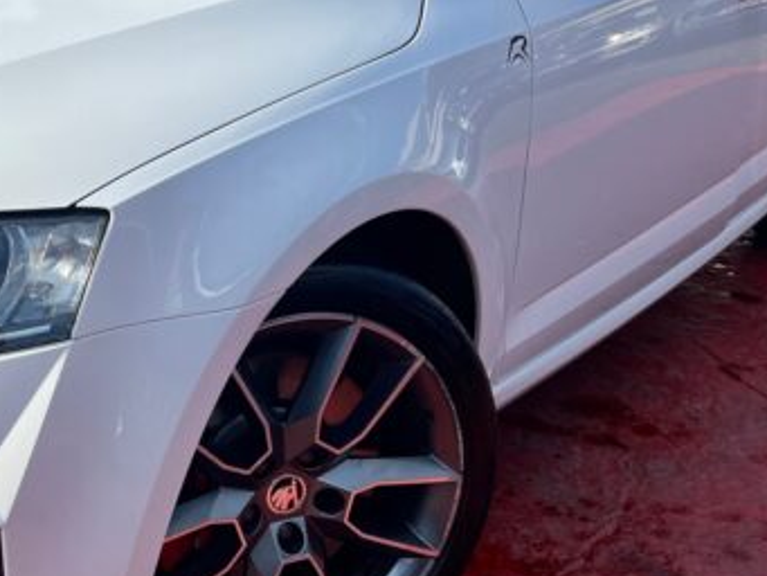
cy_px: 238
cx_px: 92
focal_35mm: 61
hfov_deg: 30.4
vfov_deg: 24.0
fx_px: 1352
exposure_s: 1/4630
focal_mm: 5.7
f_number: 1.5
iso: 50
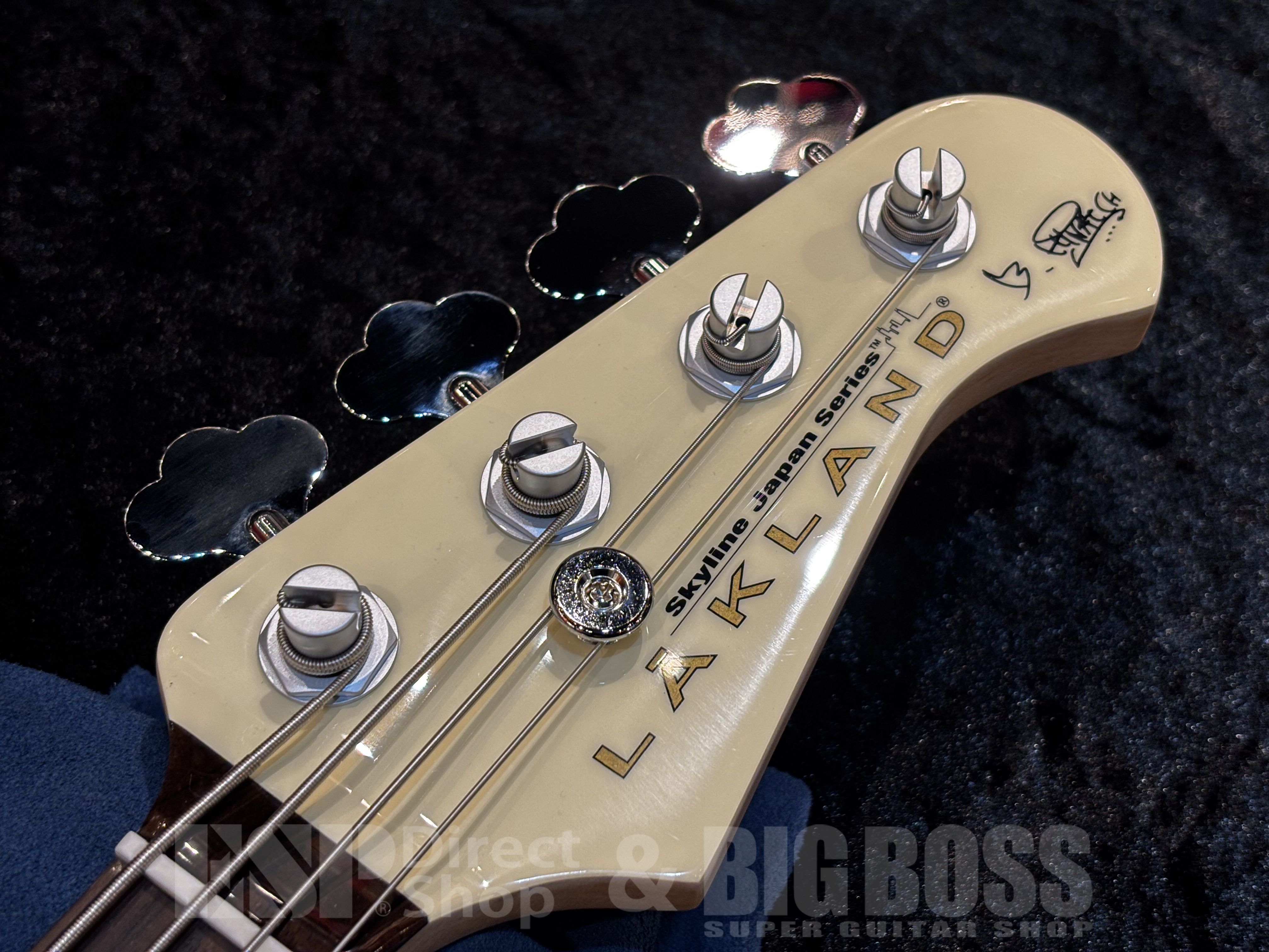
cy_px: 476
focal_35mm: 52
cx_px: 634
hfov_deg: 36.8
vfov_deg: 28.0
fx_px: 1906
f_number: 1.6
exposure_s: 1/60
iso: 50
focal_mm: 5.96
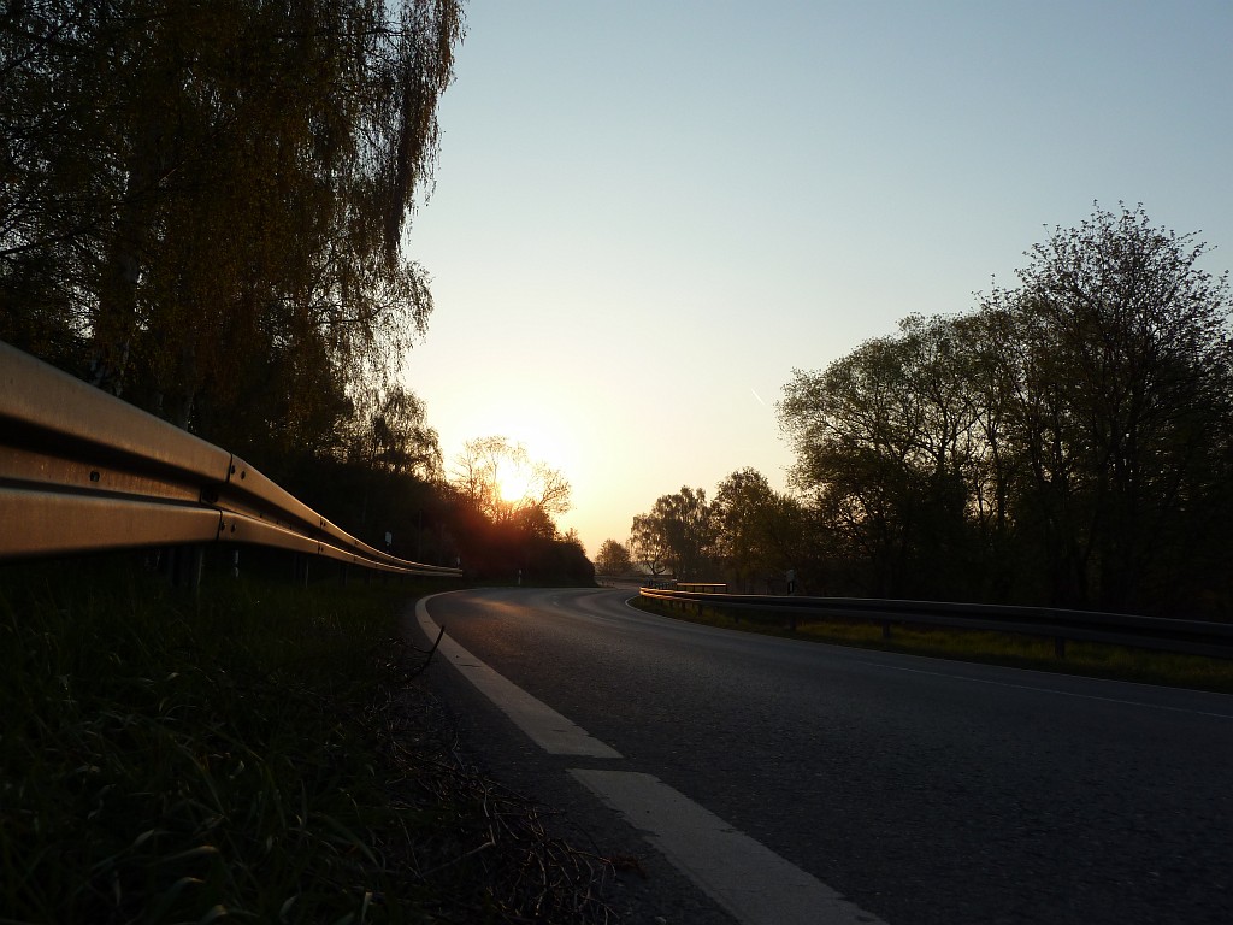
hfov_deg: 69.4
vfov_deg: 54.9
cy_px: 462
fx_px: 890
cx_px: 616
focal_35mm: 25
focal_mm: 4.1
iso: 80
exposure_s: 1/400
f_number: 4
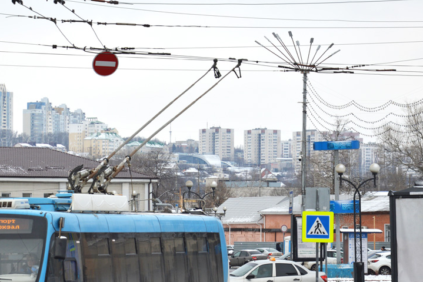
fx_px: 2206
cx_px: 84
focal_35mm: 188
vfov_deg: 7.3
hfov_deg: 10.9
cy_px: 188
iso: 100
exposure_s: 1/250
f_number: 7.1
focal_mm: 75
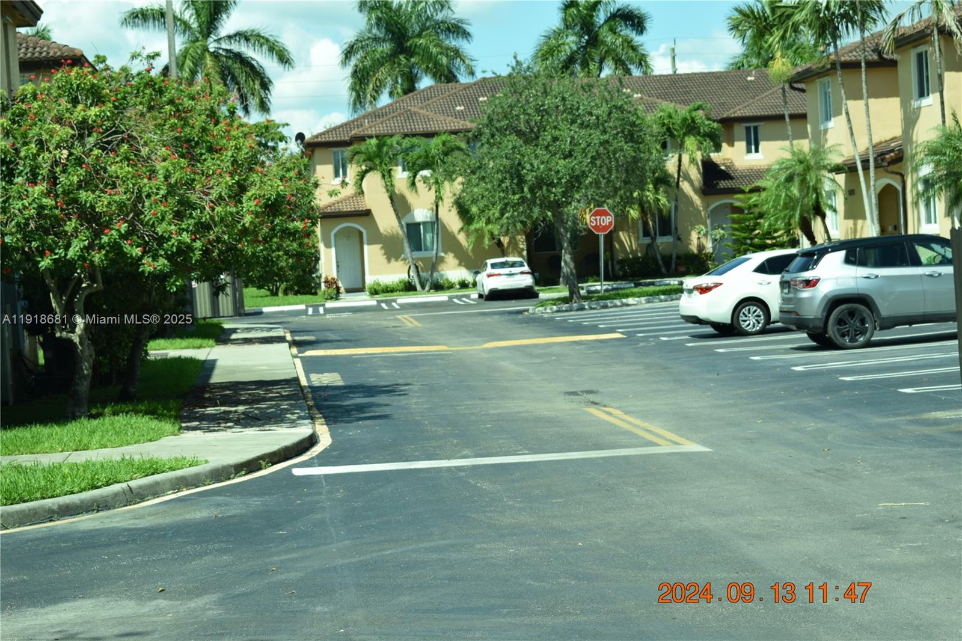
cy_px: 320
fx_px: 2204
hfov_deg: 24.6
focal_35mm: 82
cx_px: 481
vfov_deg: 16.5
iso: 200
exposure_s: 1/320
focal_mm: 55
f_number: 9
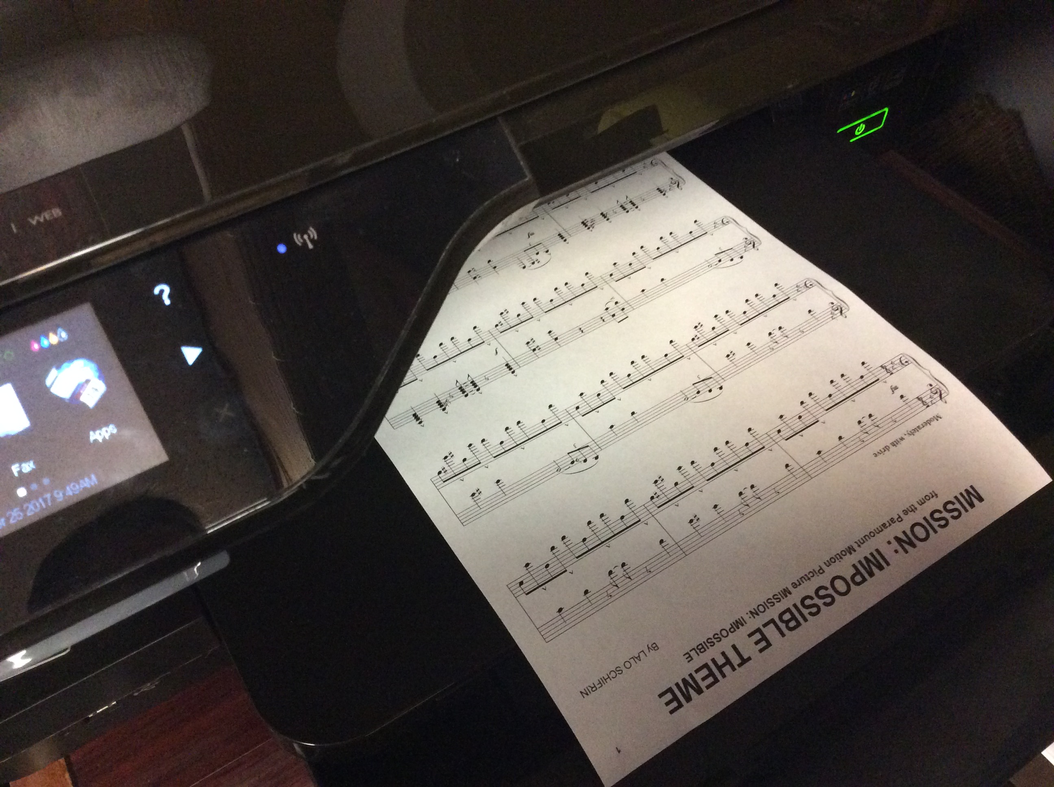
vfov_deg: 44.1
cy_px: 394
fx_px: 973
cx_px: 527
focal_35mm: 32
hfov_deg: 56.9
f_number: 2.4
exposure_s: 1/24
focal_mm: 3.3
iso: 320
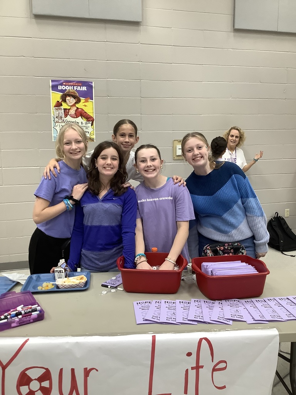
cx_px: 148
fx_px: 353
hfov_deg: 45.4
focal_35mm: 31
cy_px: 198
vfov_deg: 58.4
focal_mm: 3.3
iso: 100
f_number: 2.4
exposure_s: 1/60
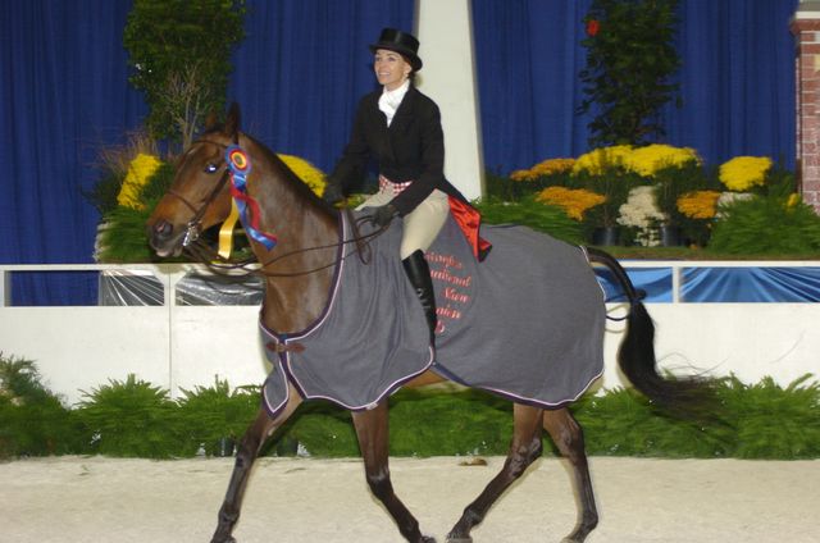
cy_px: 272
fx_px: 2728
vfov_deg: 11.4
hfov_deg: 17.1
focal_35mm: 120
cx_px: 410
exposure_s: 1/125
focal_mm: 80
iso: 400
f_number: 2.8
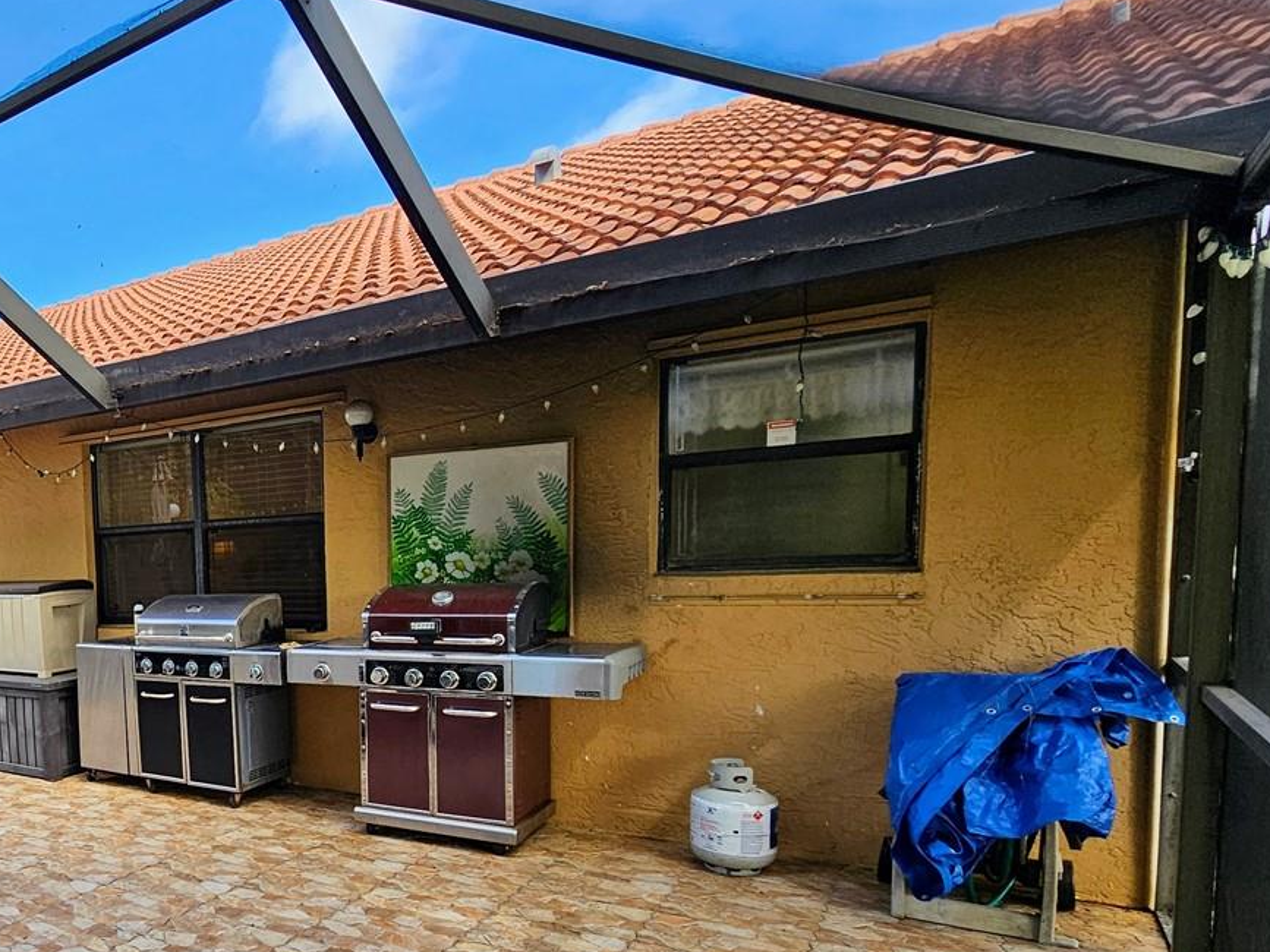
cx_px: 117
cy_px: 653
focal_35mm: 24
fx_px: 880
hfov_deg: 60.2
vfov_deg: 55.3
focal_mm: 2.2
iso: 50
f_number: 2.2
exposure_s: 1/332
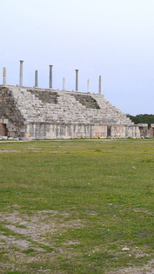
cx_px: 236
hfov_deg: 17.1
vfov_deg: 33.3
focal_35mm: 63
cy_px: 132
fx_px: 458
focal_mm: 22
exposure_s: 1/20
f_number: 8
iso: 400
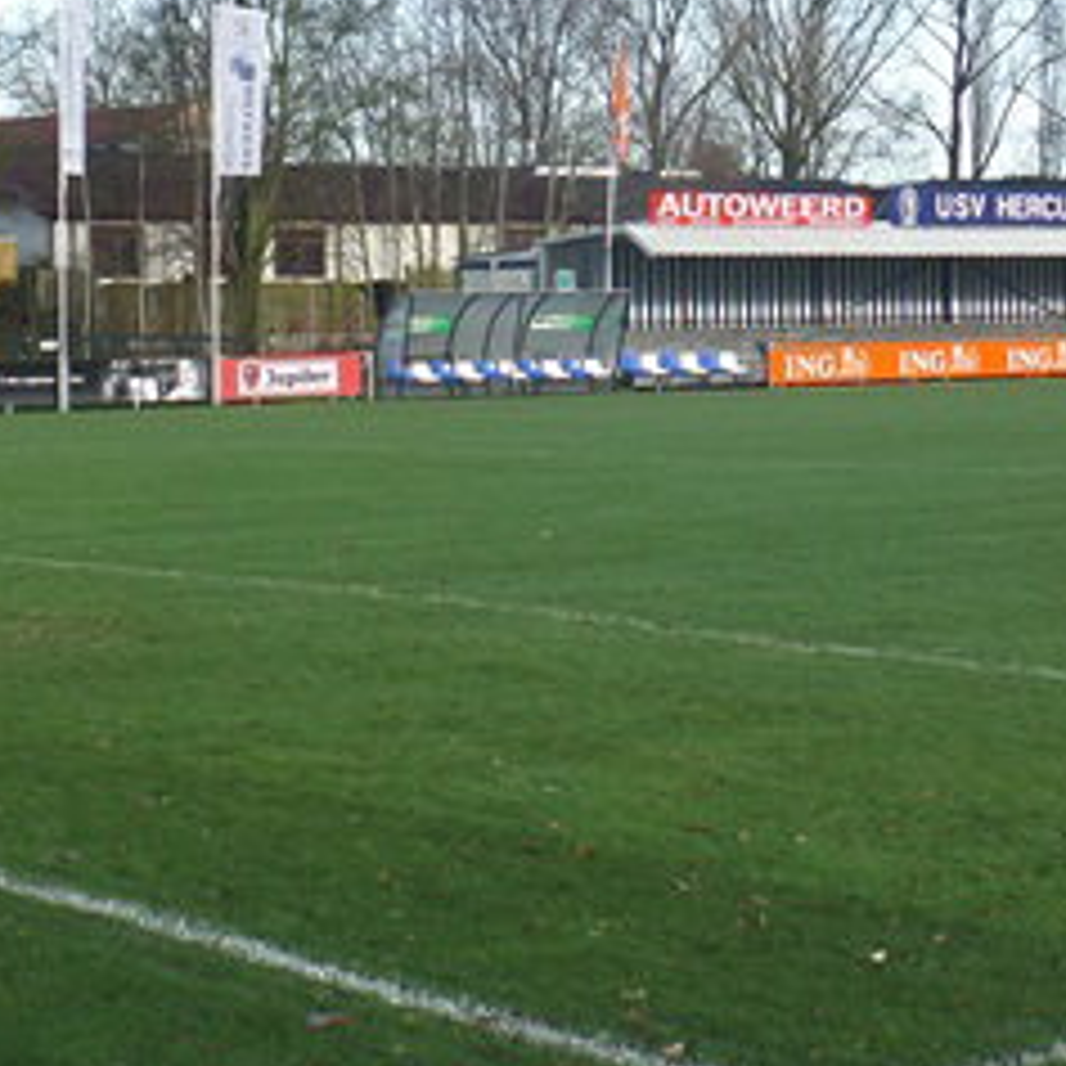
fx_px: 3275
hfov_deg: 18.5
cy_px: 364
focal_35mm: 94
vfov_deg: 18.4
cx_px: 648
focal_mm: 7.5
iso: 100
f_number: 3.2
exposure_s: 1/350
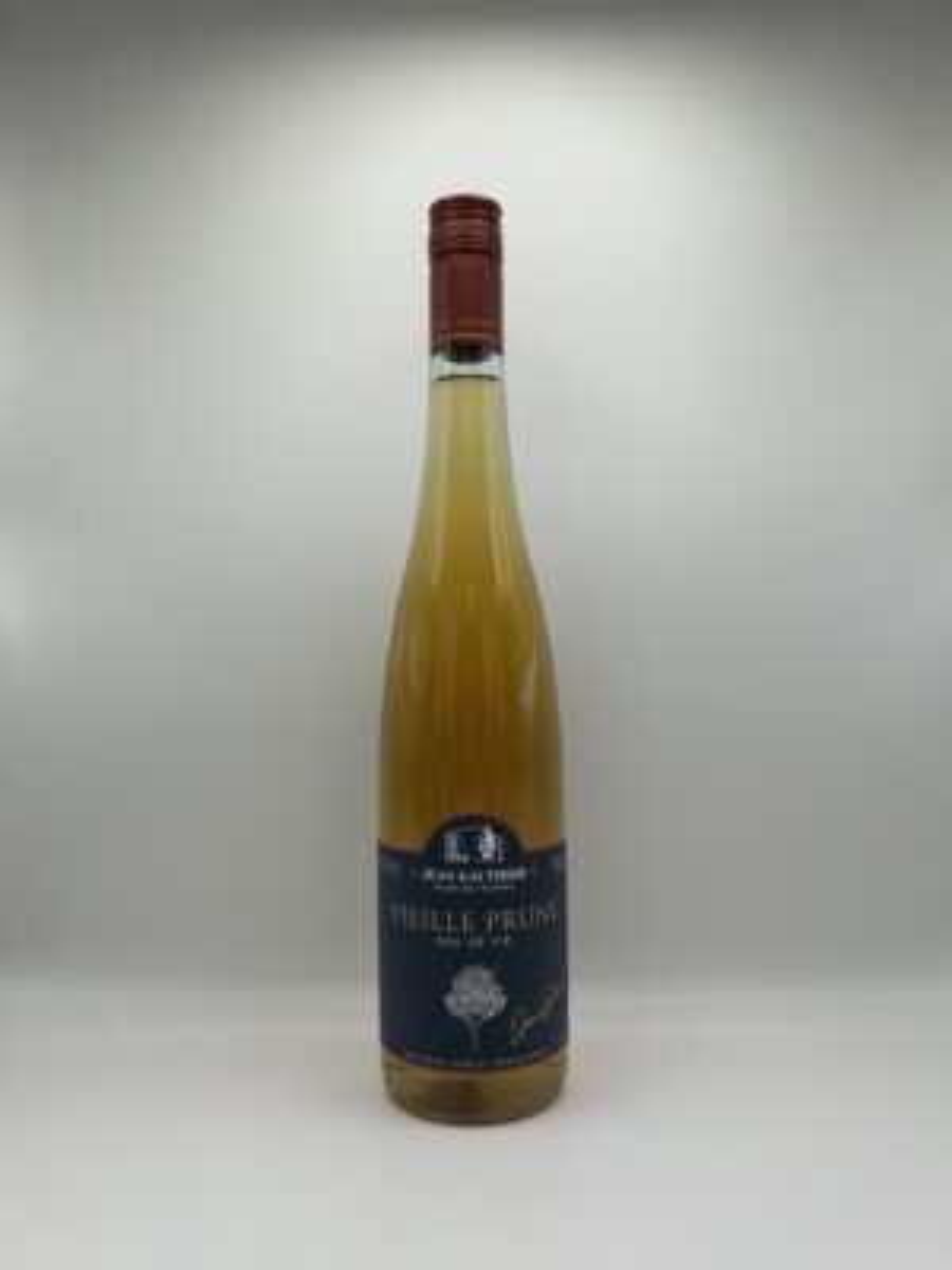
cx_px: 476
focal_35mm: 26
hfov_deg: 53.1
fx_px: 953
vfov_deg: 67.3
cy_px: 635
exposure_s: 1/797
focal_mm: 5.7
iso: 50
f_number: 1.5
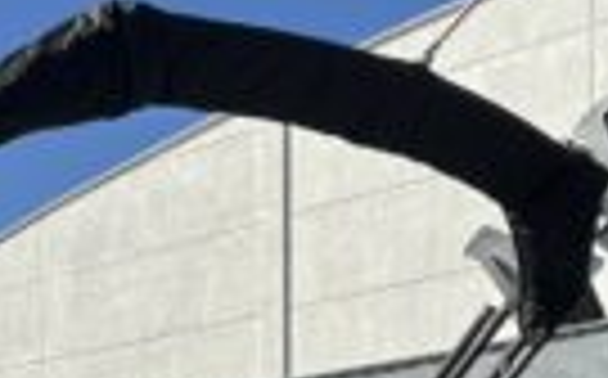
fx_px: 1804
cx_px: 327
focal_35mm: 109
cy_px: 734
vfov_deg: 11.0
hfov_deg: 19.1
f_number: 1.6
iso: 50
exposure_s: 1/3788
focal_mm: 5.96
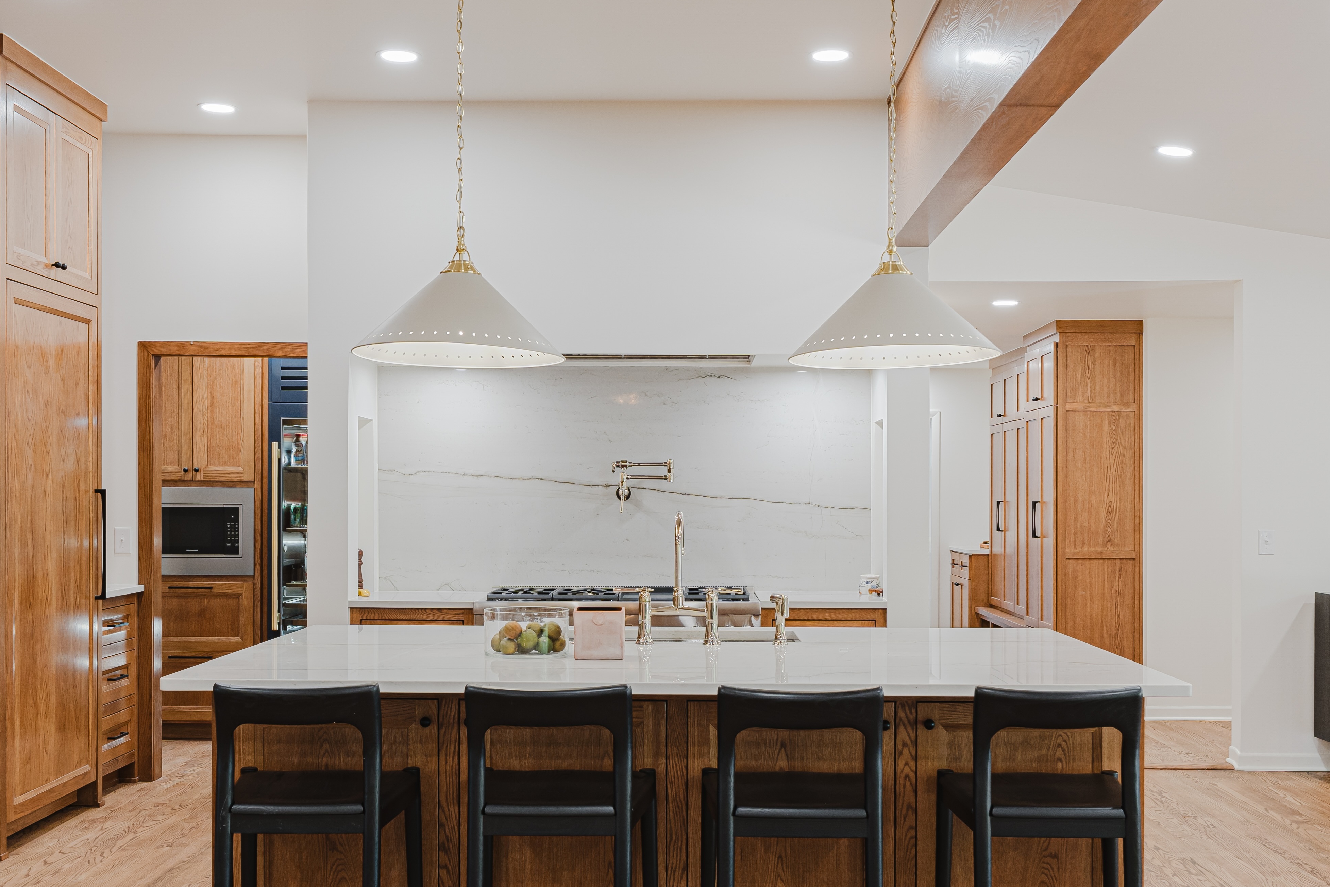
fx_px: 1589
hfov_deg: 45.4
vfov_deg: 31.1
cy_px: 520
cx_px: 667
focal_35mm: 43
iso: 200
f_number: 8
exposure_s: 1/25
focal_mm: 24
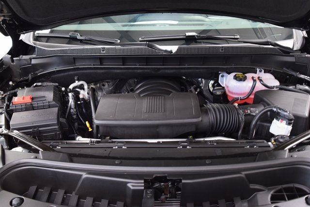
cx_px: 155
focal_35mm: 36
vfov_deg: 36.9
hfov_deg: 53.1
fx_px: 310
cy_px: 104
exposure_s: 1/15
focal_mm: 24
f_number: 5
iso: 1600
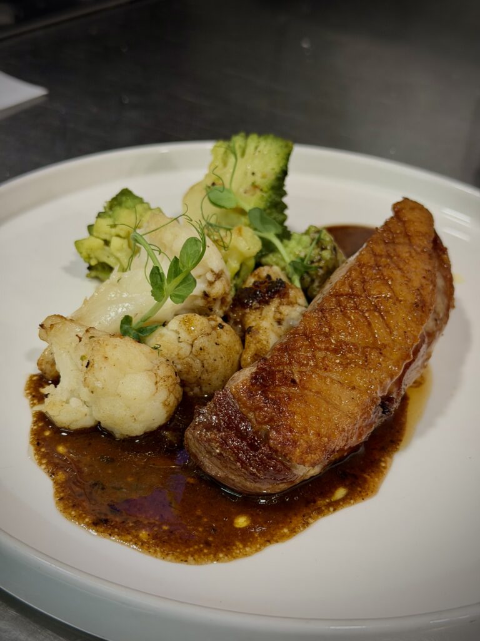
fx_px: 887
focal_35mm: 48
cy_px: 320
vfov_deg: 39.7
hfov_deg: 30.3
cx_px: 240
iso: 160
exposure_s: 1/50
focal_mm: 6.76
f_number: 1.78
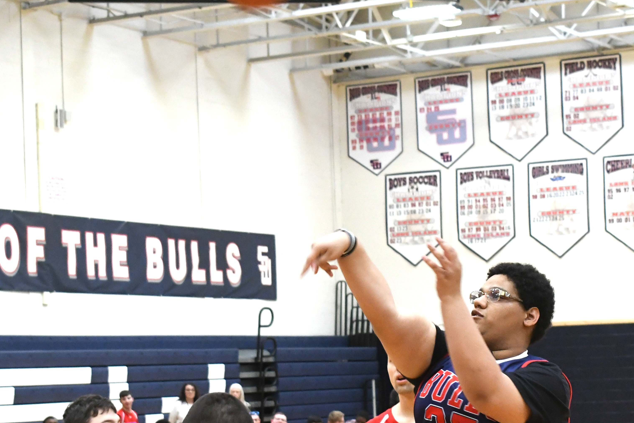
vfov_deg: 13.0
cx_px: 449
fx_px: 1849
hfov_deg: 19.4
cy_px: 351
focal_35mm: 105
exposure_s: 1/160
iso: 4000
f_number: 6.3
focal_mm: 38
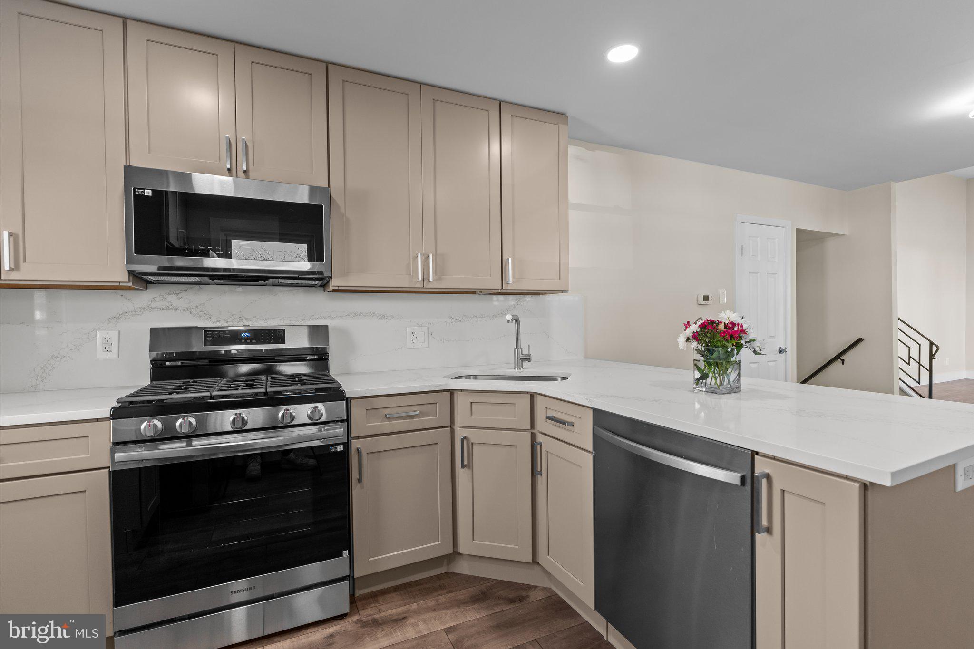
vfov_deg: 70.4
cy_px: 324
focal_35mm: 17
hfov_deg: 93.3
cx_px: 487
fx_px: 460
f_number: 8
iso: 640
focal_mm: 17
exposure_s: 1/20
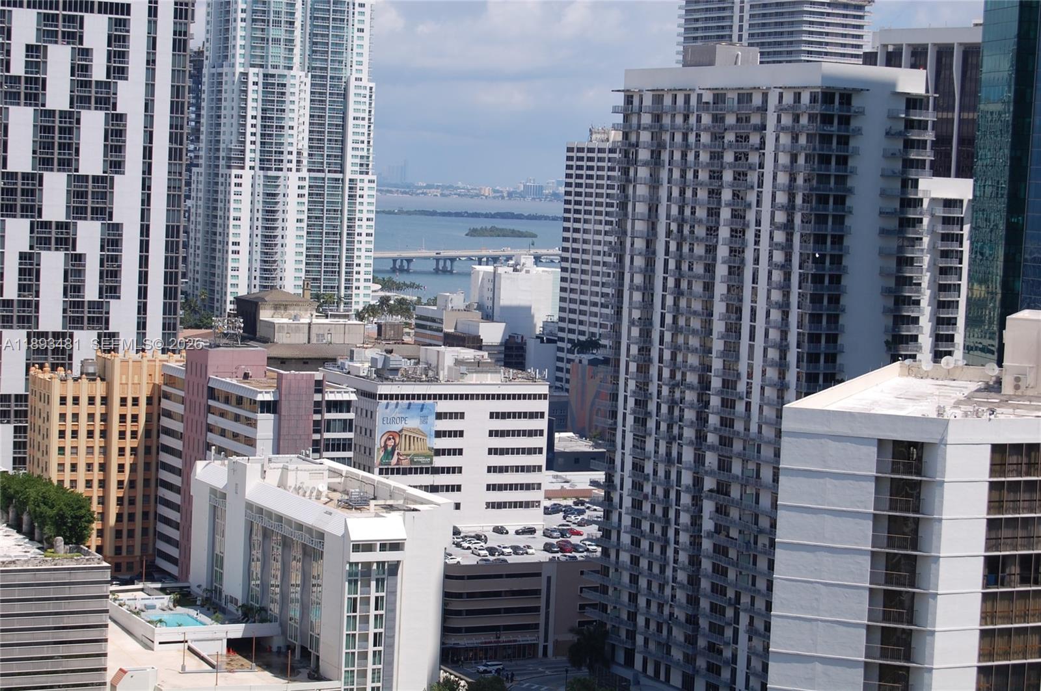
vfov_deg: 16.5
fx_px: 2383
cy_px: 346
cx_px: 520
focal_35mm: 82
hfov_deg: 24.6
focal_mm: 55
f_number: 10
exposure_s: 1/400
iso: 200
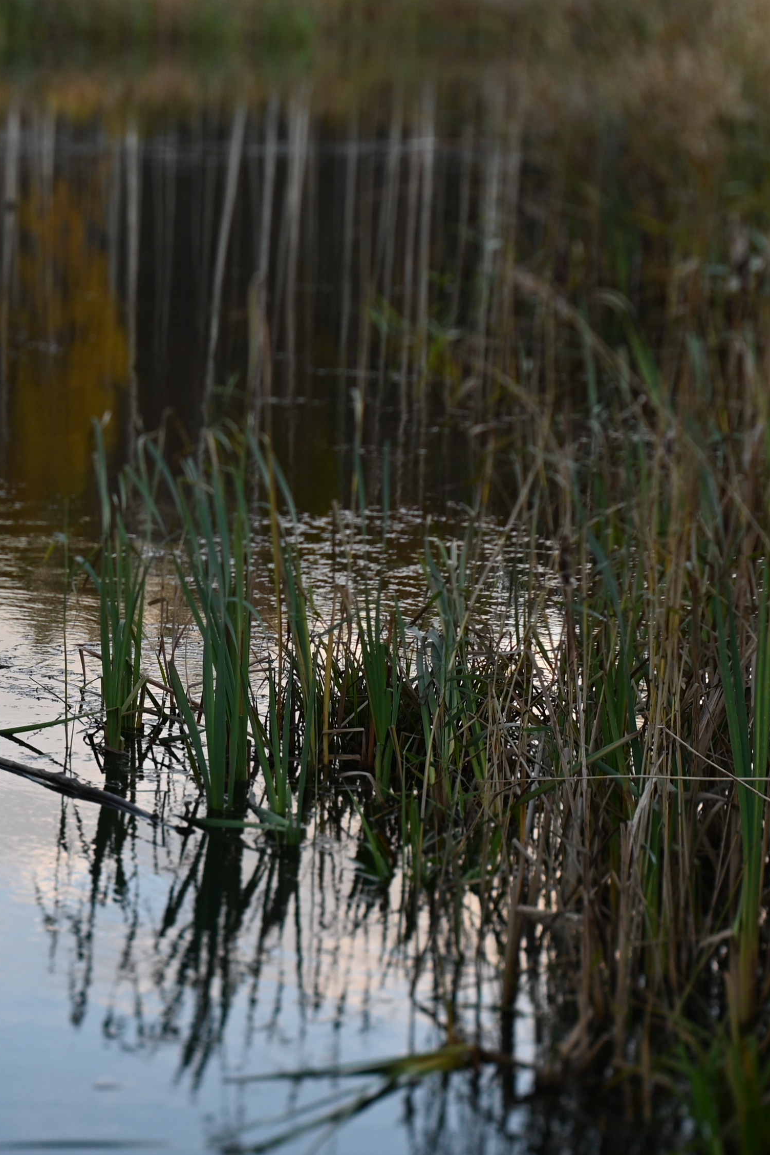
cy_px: 829
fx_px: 4298
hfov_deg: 10.1
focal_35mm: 134
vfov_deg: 15.2
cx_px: -105
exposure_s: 1/100
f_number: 1.4
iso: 140
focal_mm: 50
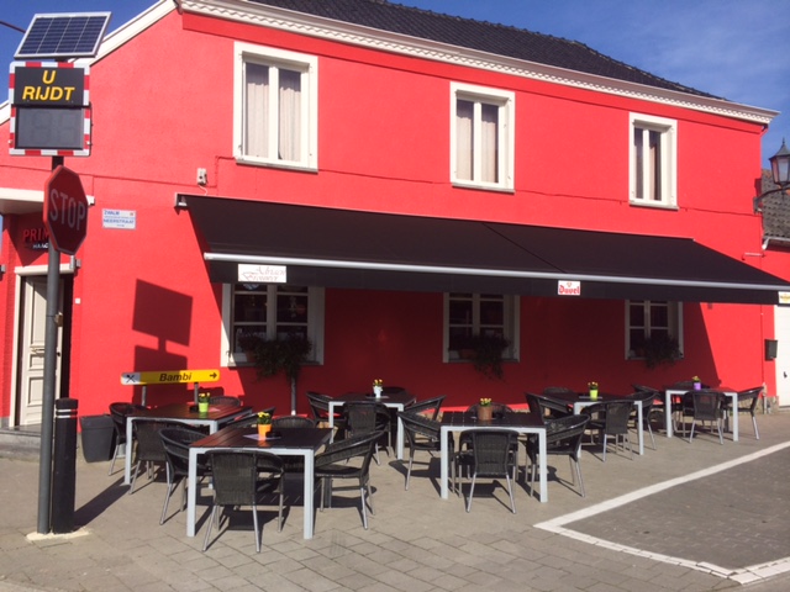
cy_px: 296
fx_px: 685
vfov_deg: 46.8
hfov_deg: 60.0
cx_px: 395
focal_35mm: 30
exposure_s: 1/2160
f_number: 2.2
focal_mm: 4.12
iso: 32
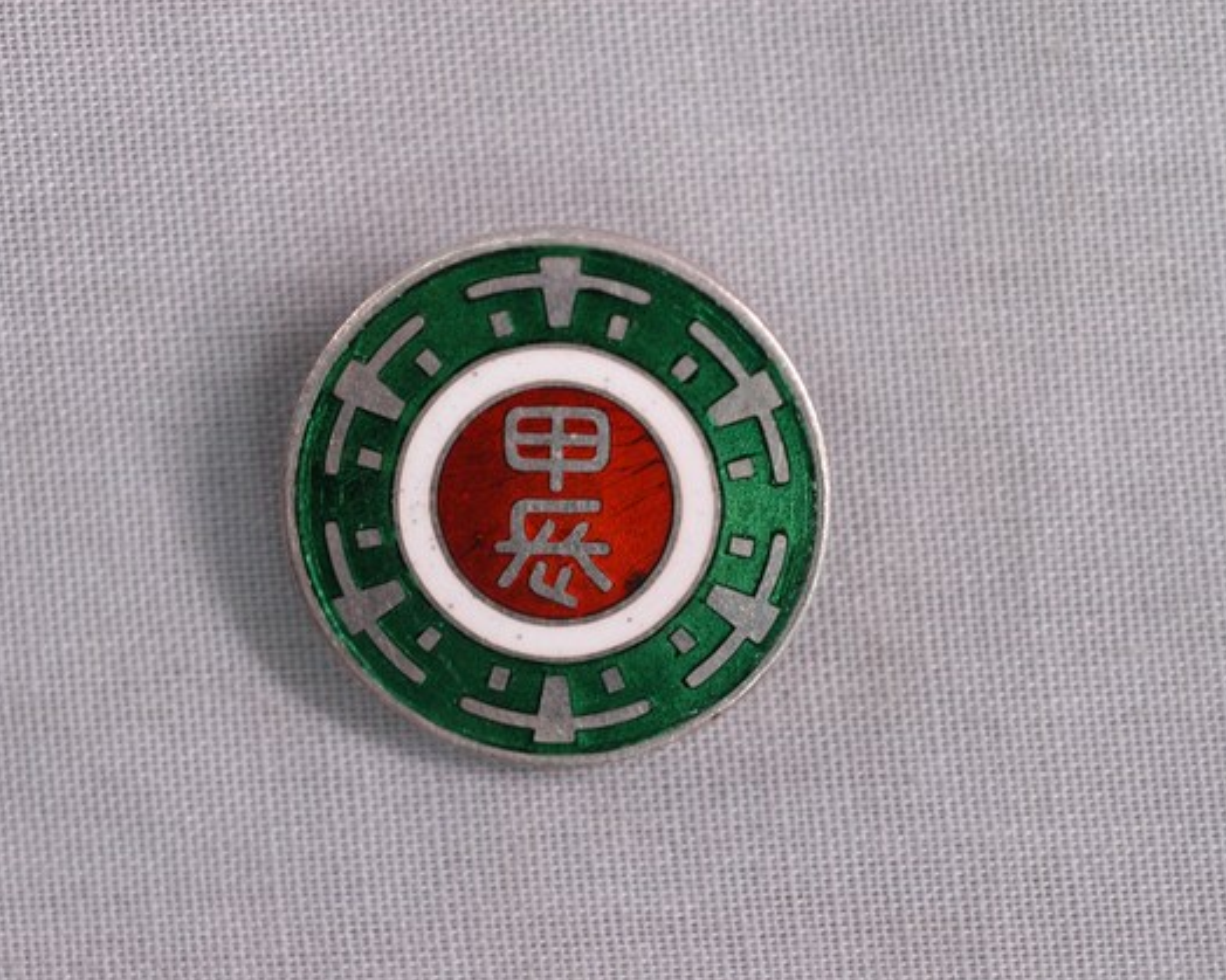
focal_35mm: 103
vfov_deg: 14.9
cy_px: 492
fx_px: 3737
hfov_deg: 18.6
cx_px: 550
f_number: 8
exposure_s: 1/15
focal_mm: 60
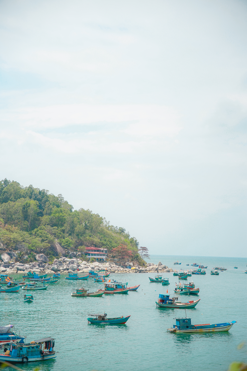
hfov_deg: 19.5
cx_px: 124
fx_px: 720
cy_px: 186
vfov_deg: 28.8
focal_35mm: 70
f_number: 2.8
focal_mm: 70
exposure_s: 1/2000
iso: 100
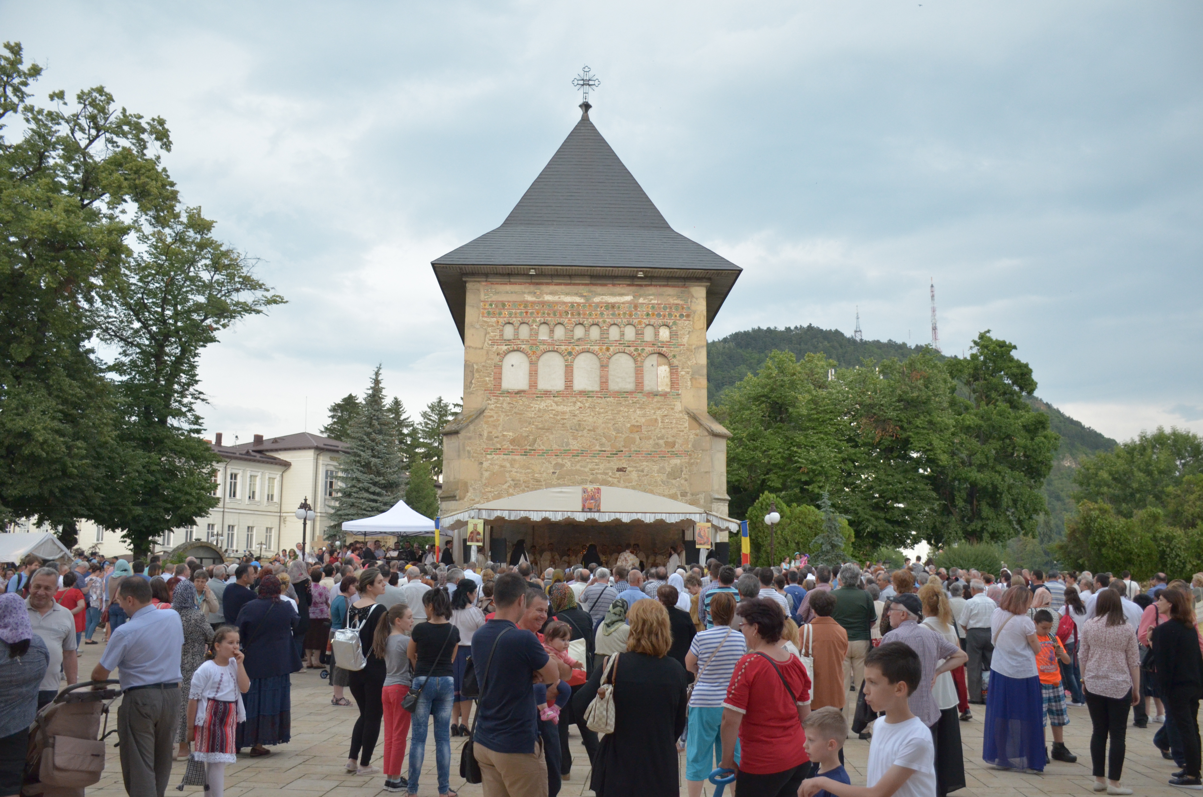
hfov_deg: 62.0
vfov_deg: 43.4
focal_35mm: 30
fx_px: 1000
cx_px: 602
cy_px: 398
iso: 1250
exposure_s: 1/800
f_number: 4
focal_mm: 20
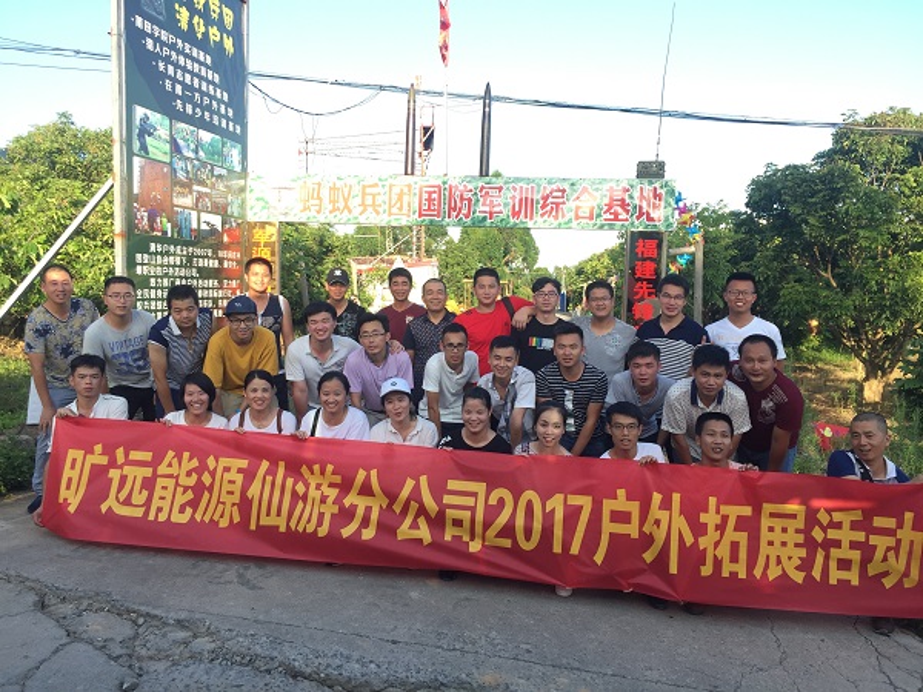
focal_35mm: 29
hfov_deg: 61.7
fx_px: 773
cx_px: 462
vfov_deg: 48.2
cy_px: 346
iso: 32
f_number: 2.2
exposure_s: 1/321
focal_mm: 4.15
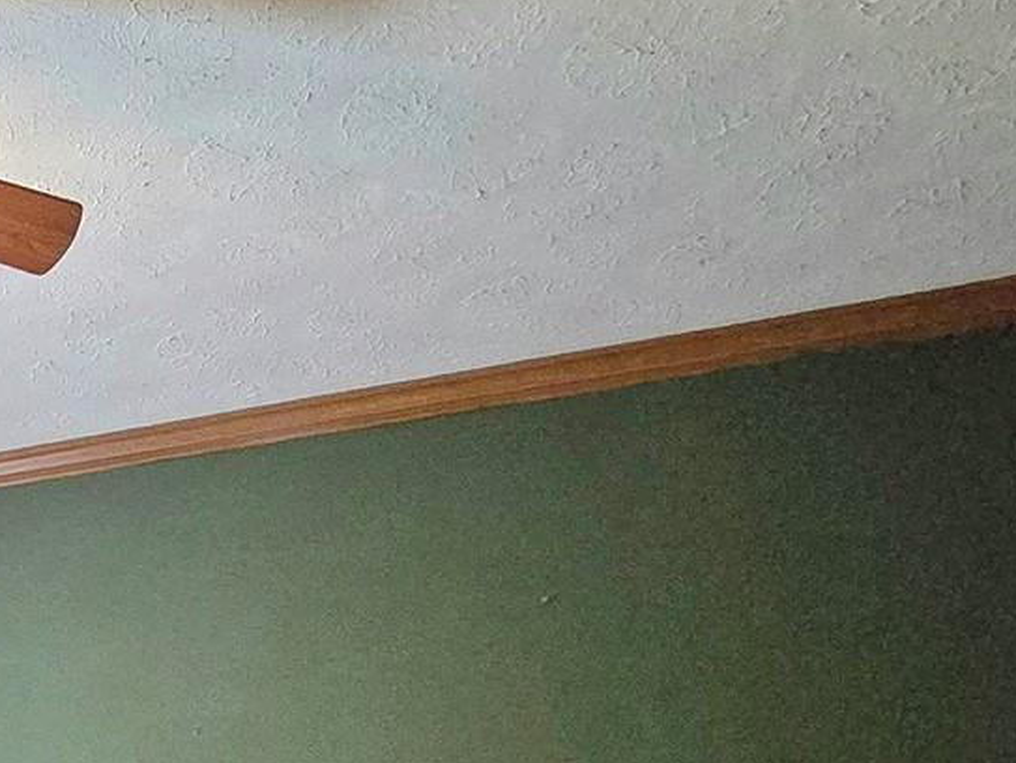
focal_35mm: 49
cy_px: 1221
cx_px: -172
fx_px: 1439
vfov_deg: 22.7
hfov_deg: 32.7
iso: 1250
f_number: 2.2
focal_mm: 2.2
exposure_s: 1/60.2
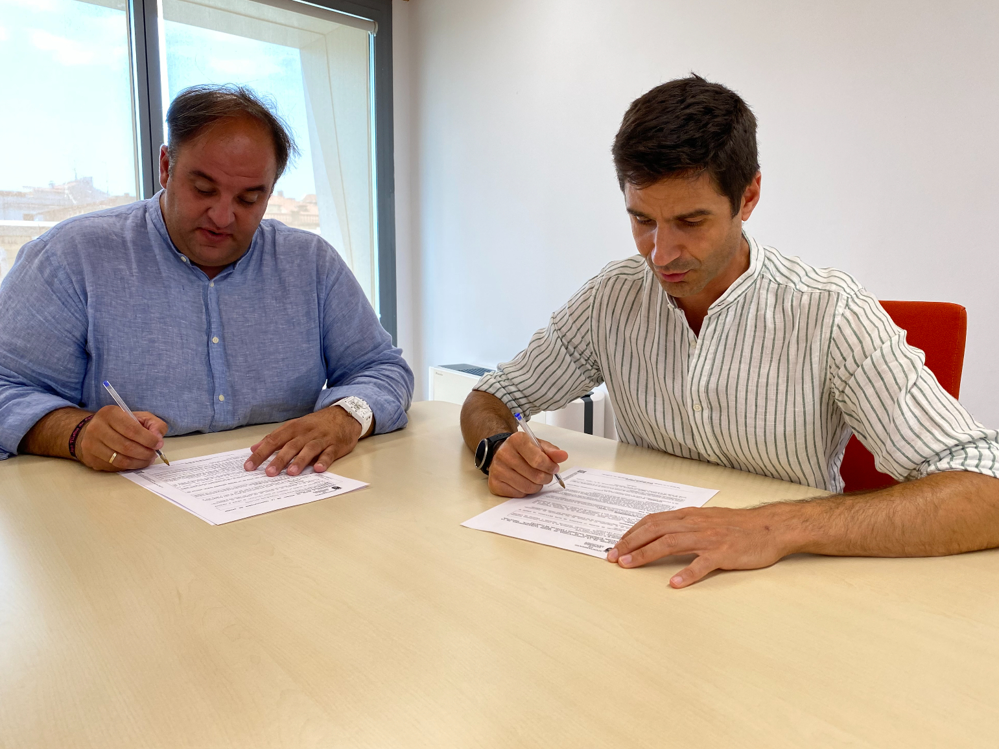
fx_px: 779
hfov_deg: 65.3
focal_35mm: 27
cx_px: 504
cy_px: 361
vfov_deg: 51.3
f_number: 1.8
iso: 50
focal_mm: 4.25
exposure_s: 1/100
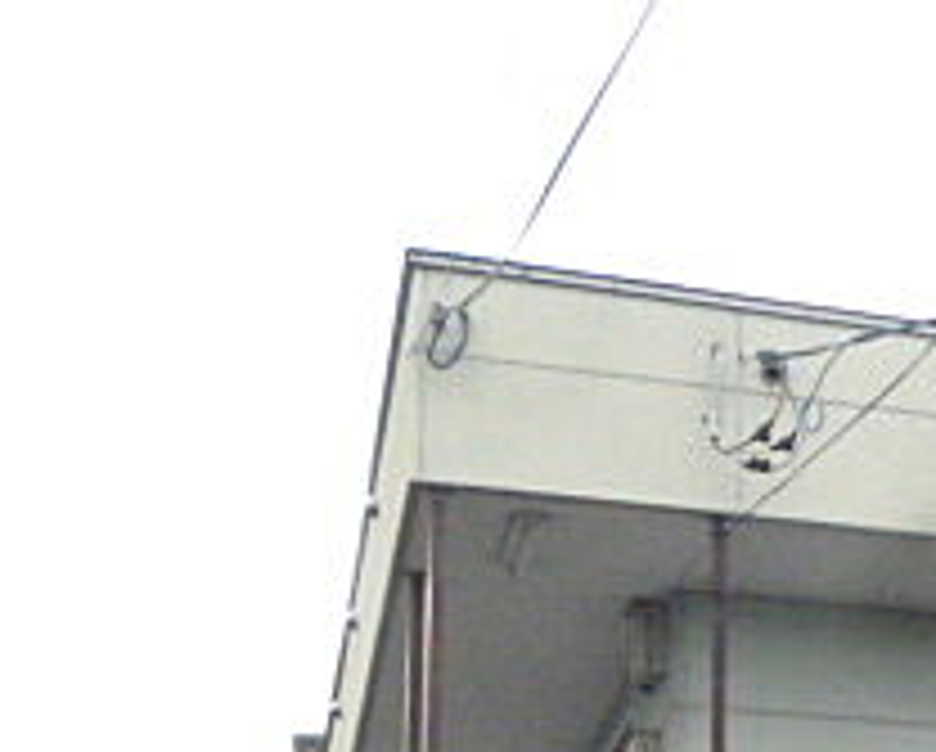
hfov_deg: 21.2
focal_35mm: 84
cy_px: 1045
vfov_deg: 17.0
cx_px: 1116
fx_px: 2330
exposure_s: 1/400
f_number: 9
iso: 800
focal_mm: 5
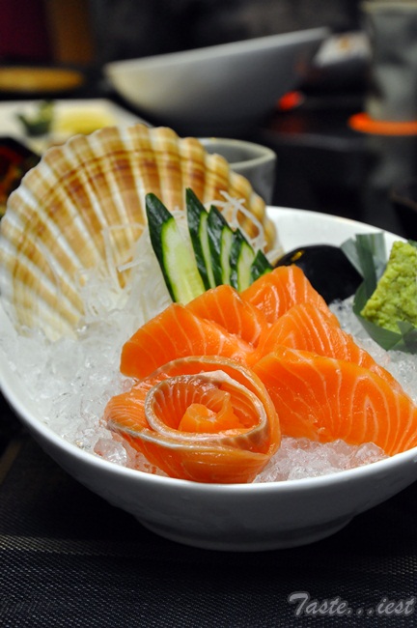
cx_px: 208
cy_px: 314
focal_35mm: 87
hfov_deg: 15.7
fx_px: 1515
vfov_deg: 23.4
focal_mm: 58
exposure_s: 1/100
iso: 1600
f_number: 8
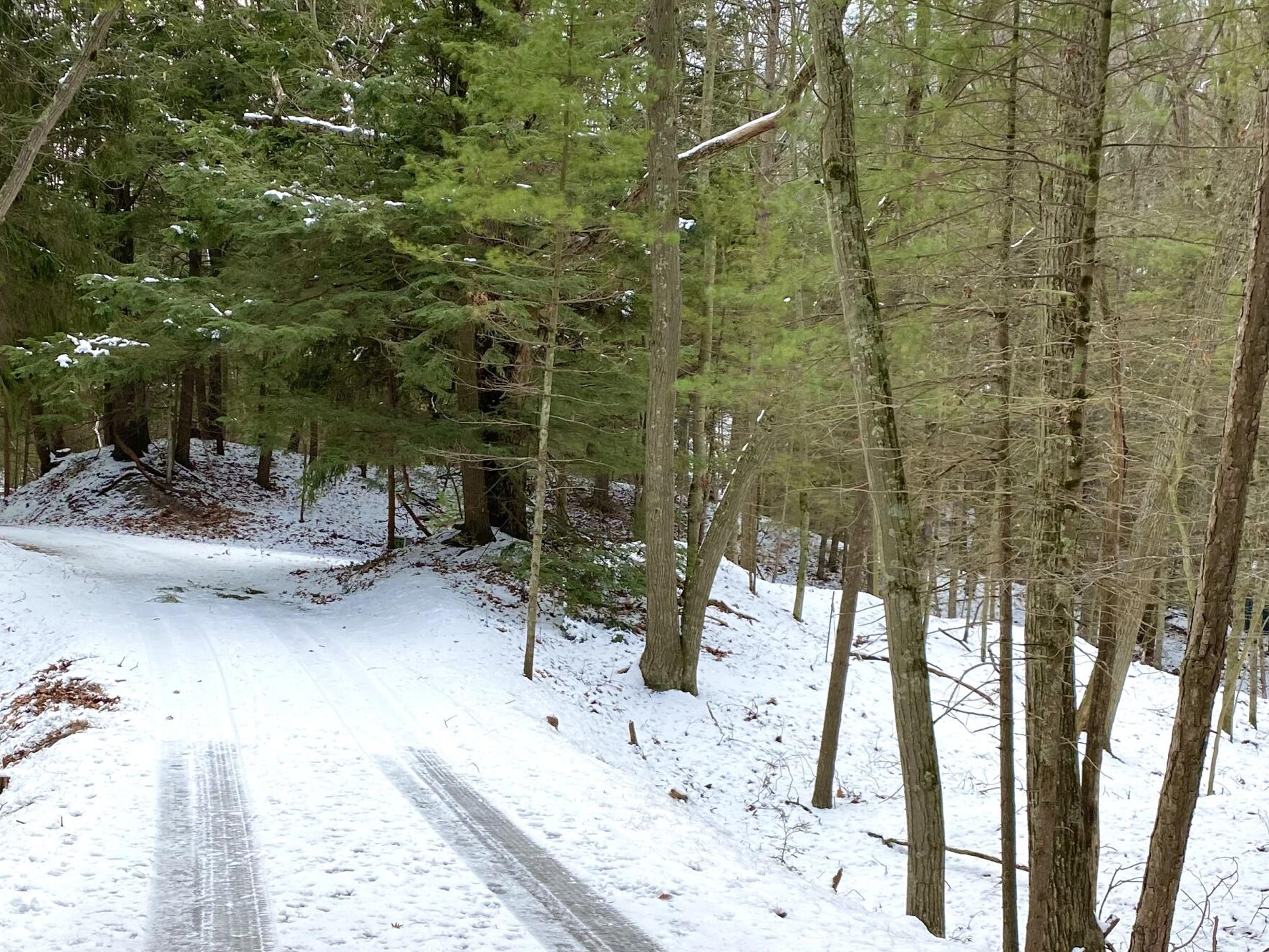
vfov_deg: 32.8
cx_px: 469
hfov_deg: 42.6
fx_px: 1613
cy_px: 567
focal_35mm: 44
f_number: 1.8
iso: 32
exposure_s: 1/626
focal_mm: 4.25
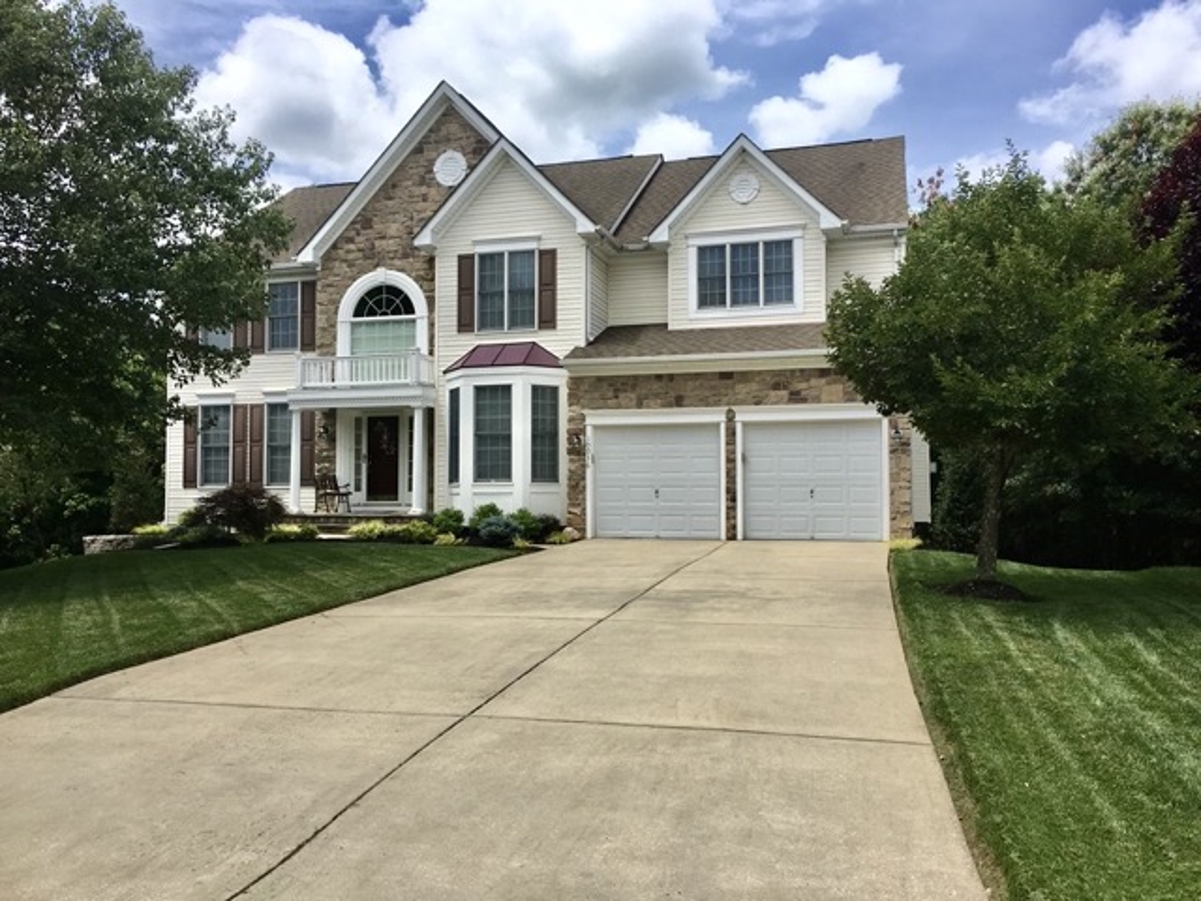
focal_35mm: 29
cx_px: 600
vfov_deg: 48.2
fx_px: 1006
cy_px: 450
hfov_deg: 61.7
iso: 25
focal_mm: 4.15
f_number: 2.2
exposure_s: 1/1709
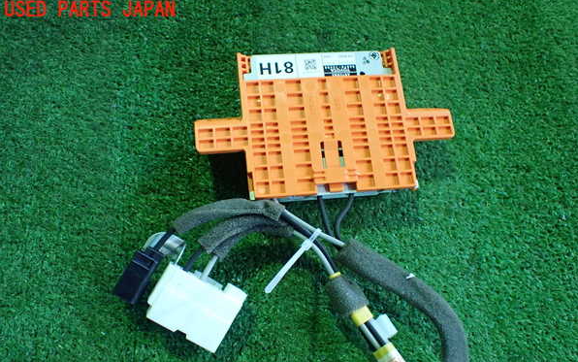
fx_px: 504
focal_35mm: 32
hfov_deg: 59.6
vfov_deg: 39.3
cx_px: 290
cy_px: 216
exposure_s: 1/80
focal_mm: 5.4
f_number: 2.3
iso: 800
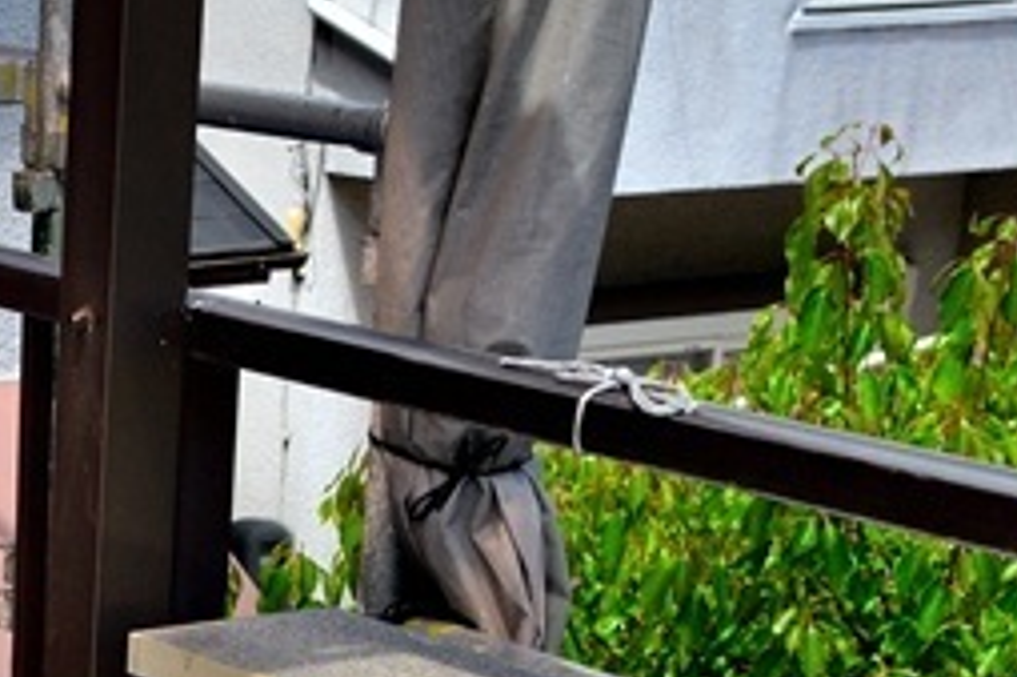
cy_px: 1200
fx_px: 3642
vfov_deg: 10.1
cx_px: -396
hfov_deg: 15.0
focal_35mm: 129
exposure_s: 1/250
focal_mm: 32
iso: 220
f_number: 8
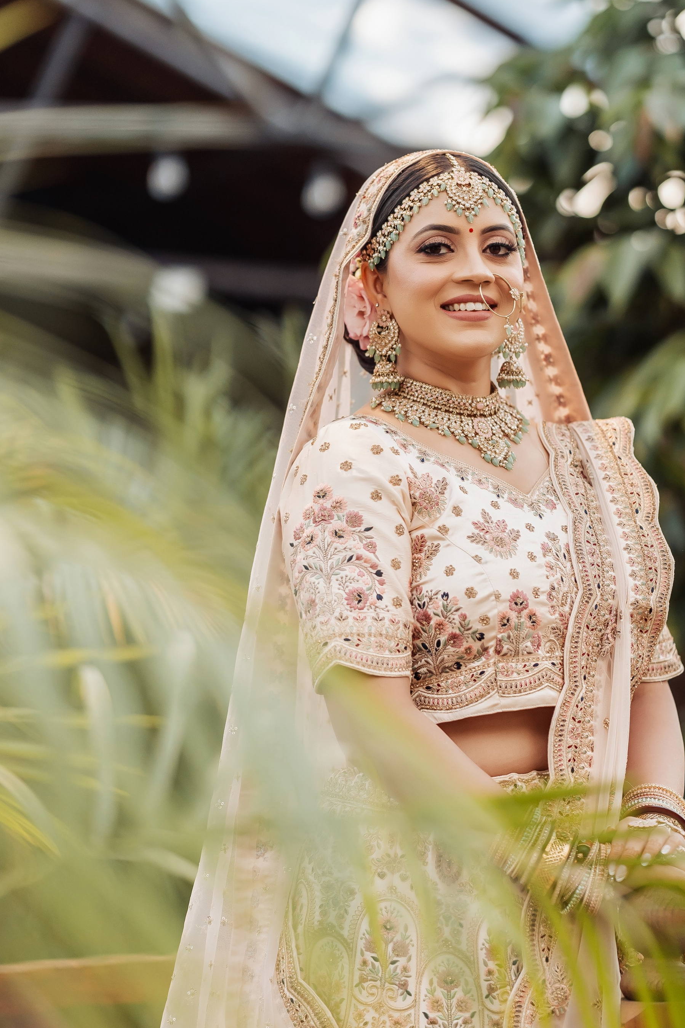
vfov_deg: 16.9
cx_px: 463
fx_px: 3454
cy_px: 485
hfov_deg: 11.3
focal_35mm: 121
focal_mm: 85
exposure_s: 1/1600
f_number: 1.4
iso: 320
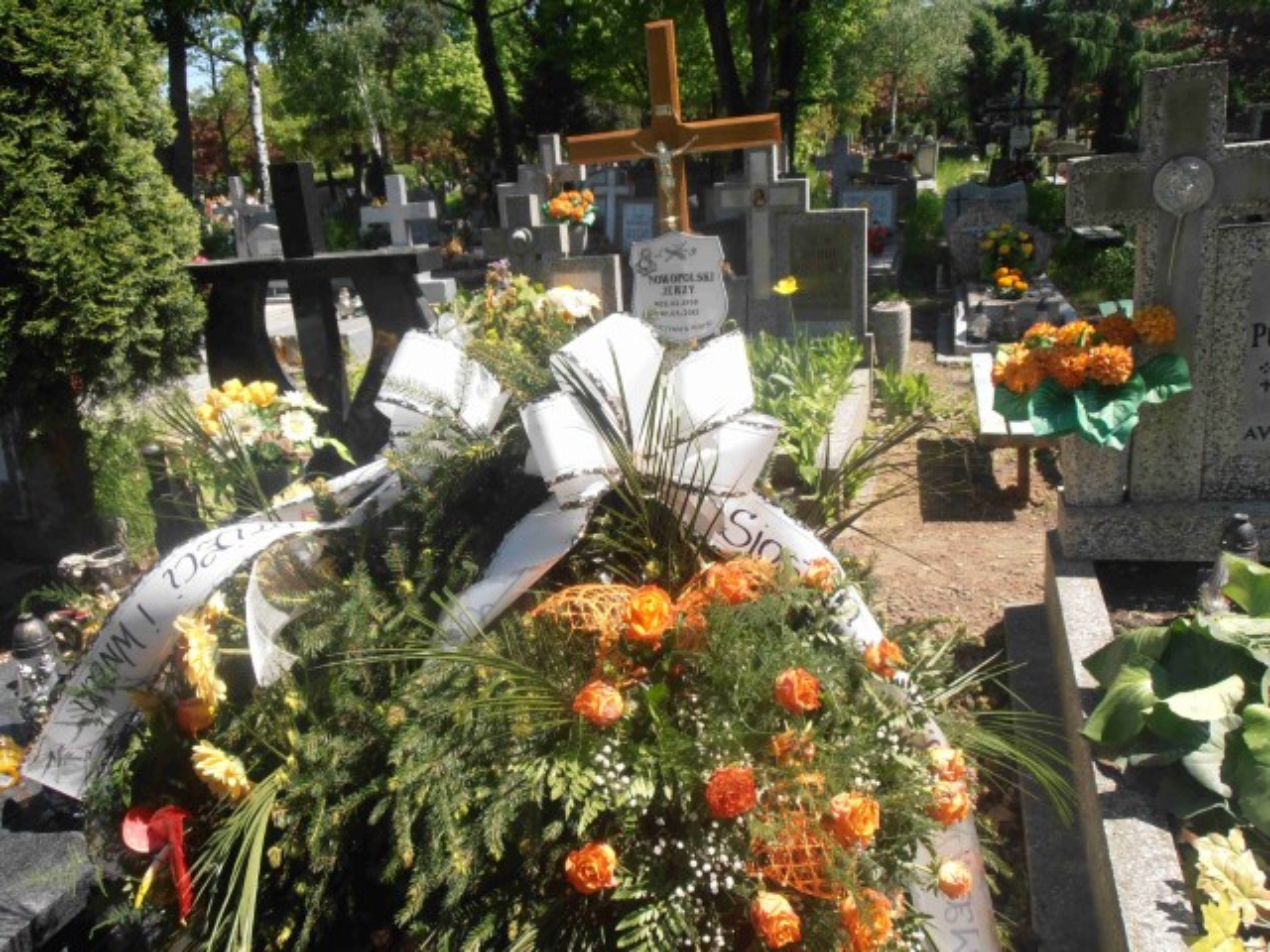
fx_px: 1101
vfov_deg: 46.8
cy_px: 476
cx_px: 635
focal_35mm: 30
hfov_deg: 60.0
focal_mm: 5.25
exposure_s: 1/640
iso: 80
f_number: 3.5
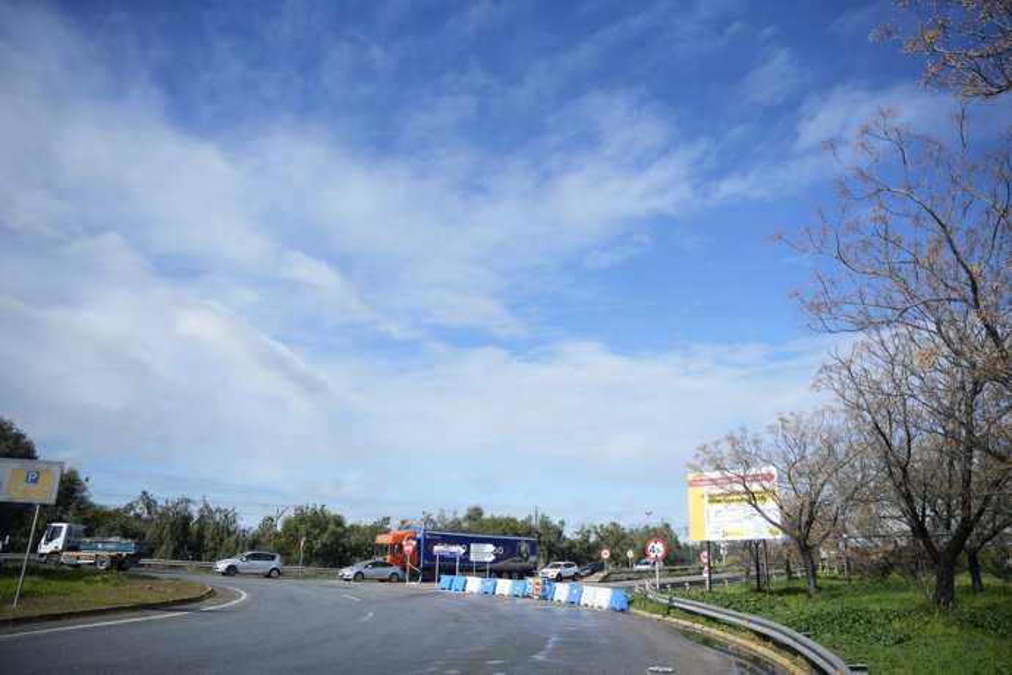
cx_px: 506
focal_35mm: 24
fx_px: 675
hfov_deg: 73.7
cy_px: 338
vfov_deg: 53.1
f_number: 2.8
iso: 200
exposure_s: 1/4000
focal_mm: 24
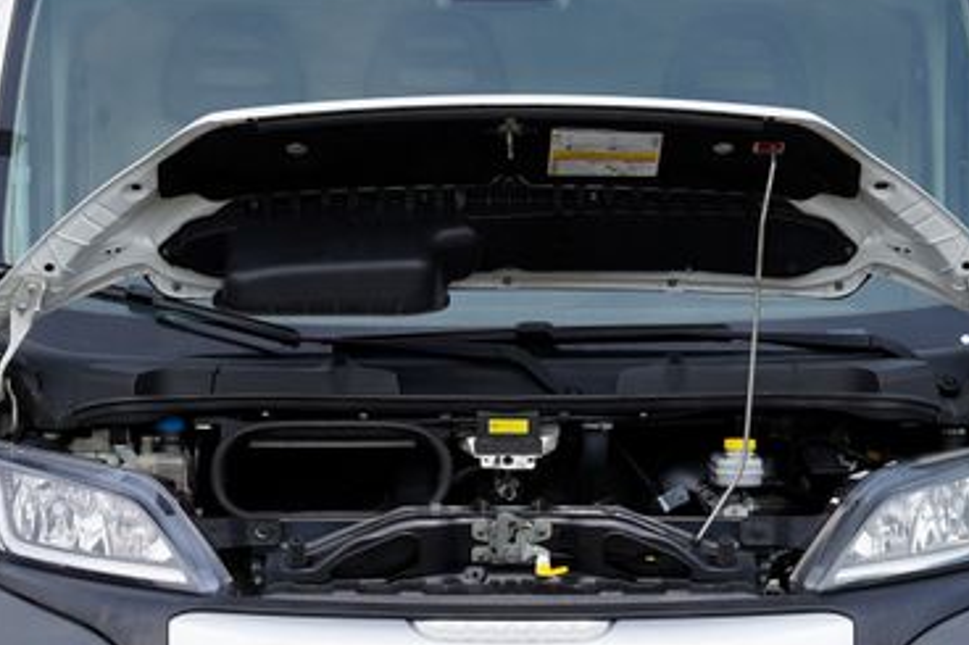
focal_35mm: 167
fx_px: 4493
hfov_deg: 12.3
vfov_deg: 8.2
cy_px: 366
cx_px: 532
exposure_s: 1/250
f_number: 5.6
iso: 100
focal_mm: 60
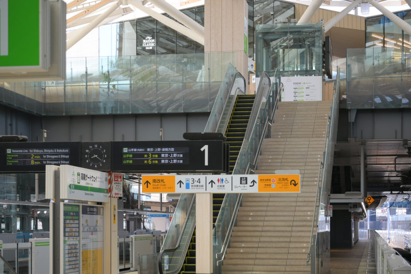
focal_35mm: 75
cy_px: 137
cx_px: 206
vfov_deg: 18.2
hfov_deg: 27.0
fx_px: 856
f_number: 4.5
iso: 100
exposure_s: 1/100
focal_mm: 50
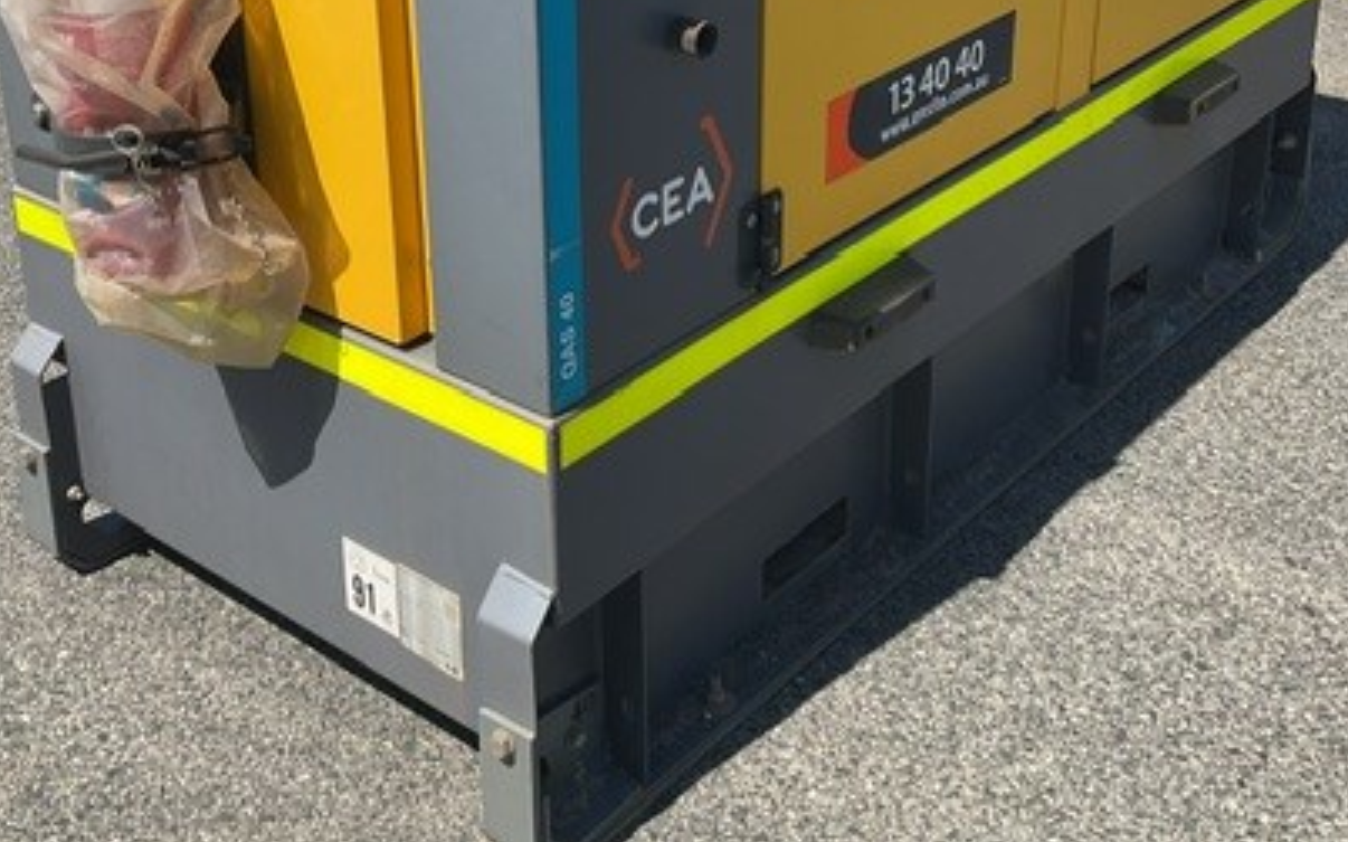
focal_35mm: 49
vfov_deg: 25.7
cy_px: 121
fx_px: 1800
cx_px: 567
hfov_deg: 40.9
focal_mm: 3
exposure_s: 1/2141
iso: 16
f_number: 1.8
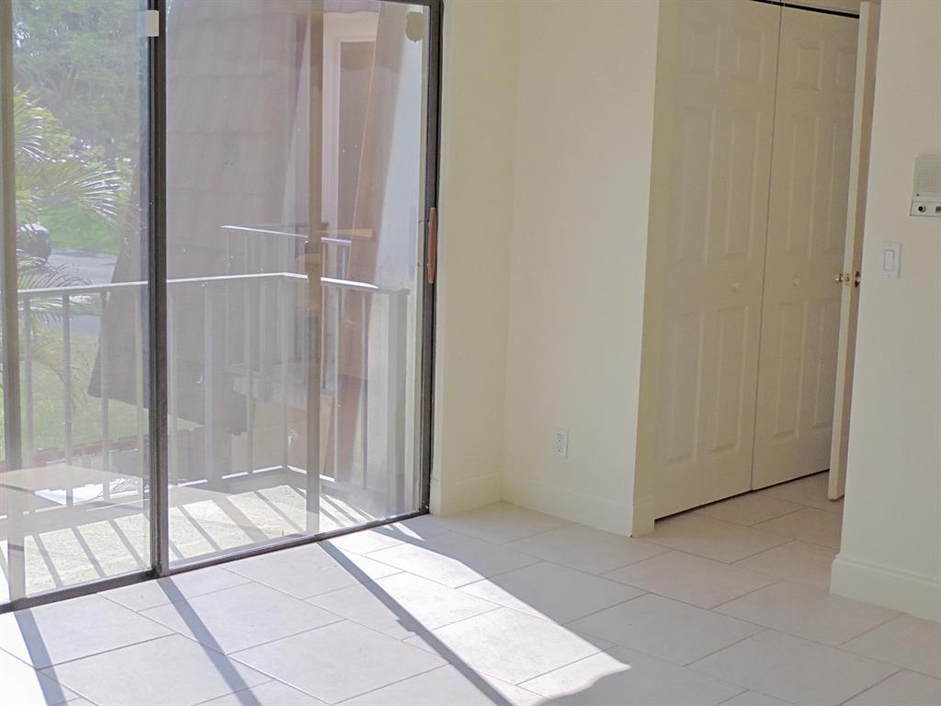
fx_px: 1359
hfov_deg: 38.2
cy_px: 353
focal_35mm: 50
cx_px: 470
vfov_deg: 29.1
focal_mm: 8.9
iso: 800
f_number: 3.6
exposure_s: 1/80
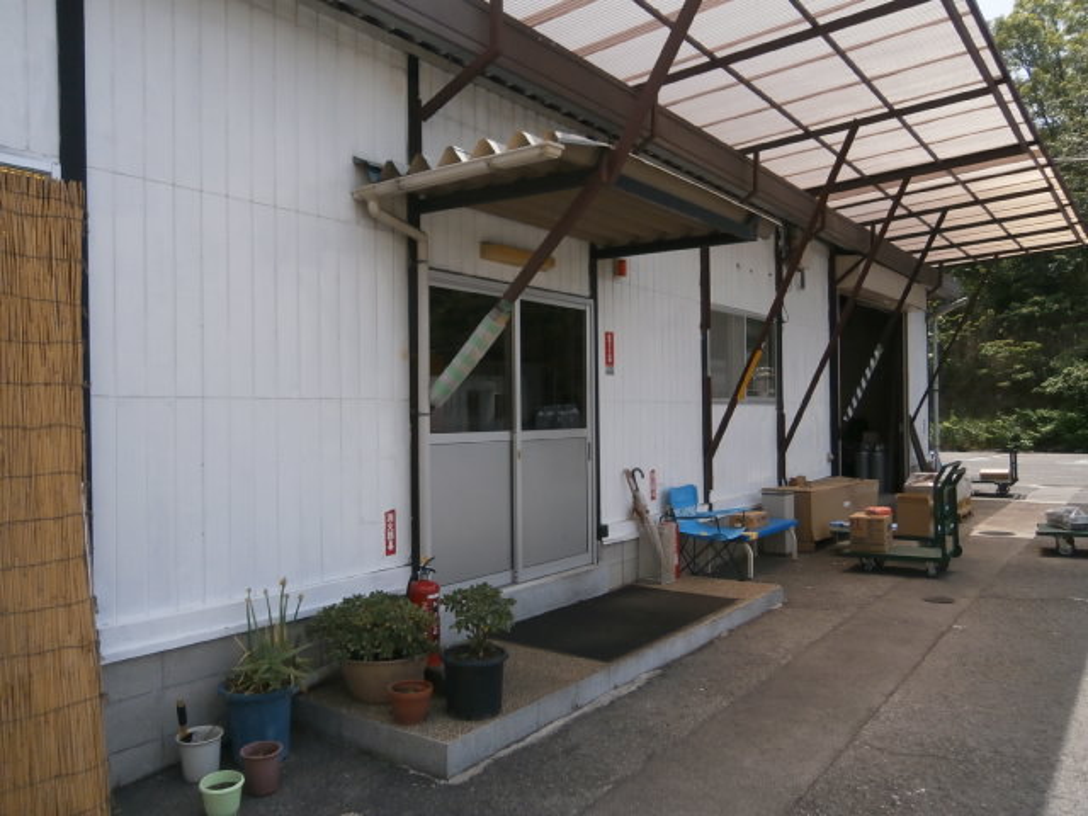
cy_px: 408
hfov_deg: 67.3
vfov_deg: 53.1
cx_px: 544
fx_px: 817
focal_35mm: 26
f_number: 2.8
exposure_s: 1/800
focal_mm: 4.7
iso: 80
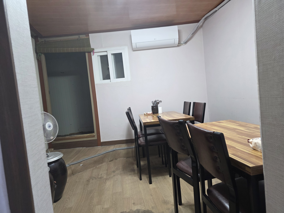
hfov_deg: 73.9
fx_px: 189
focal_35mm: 23
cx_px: 142
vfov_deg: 58.9
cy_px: 106
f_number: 1.7
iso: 320
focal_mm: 6.3
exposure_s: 1/120
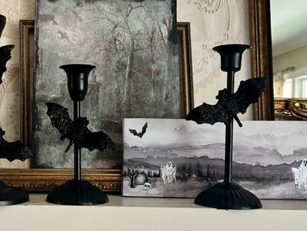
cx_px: 80
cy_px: 138
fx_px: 417
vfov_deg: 30.8
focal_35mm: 47
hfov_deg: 39.4
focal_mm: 5.7
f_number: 1.5
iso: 125
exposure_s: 1/60
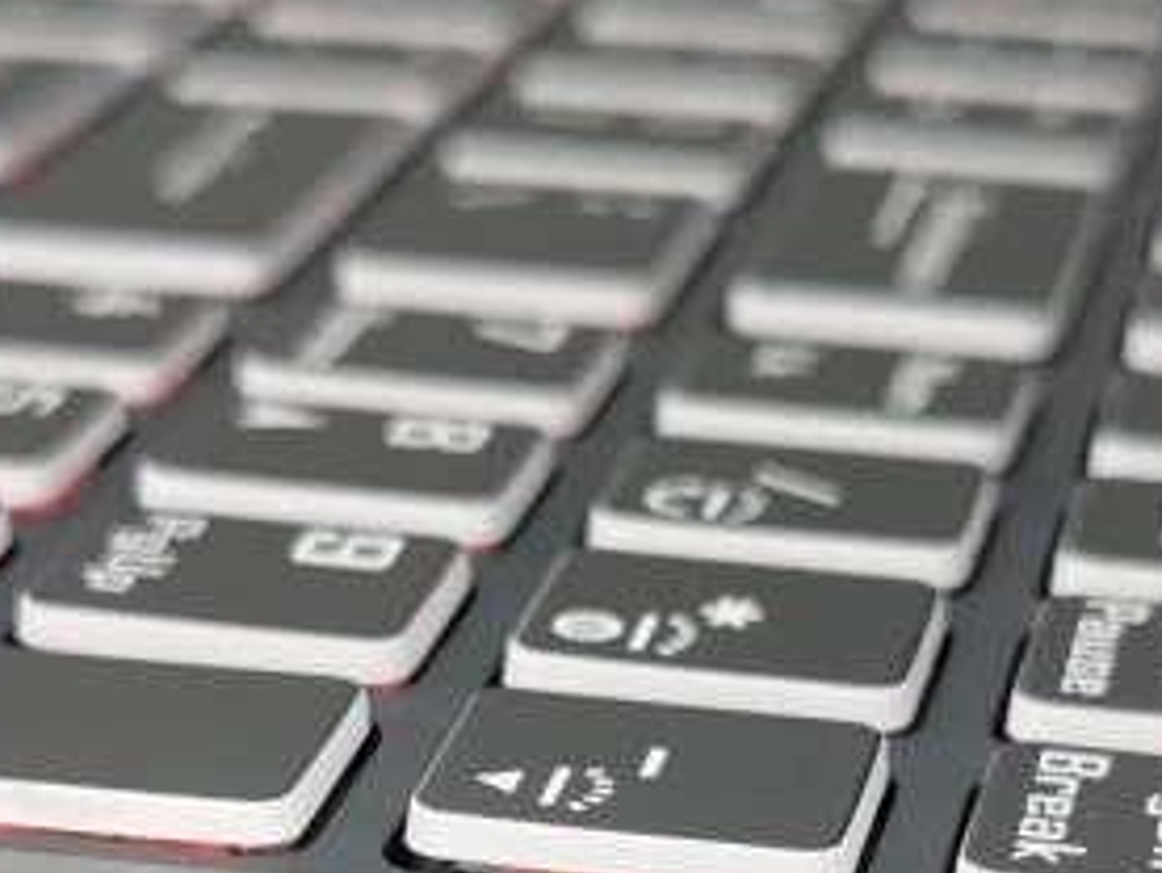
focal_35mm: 127
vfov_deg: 11.4
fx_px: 4265
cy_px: 1142
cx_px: 482
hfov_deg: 15.5
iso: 50
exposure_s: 1/221
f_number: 1.6
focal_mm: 5.56
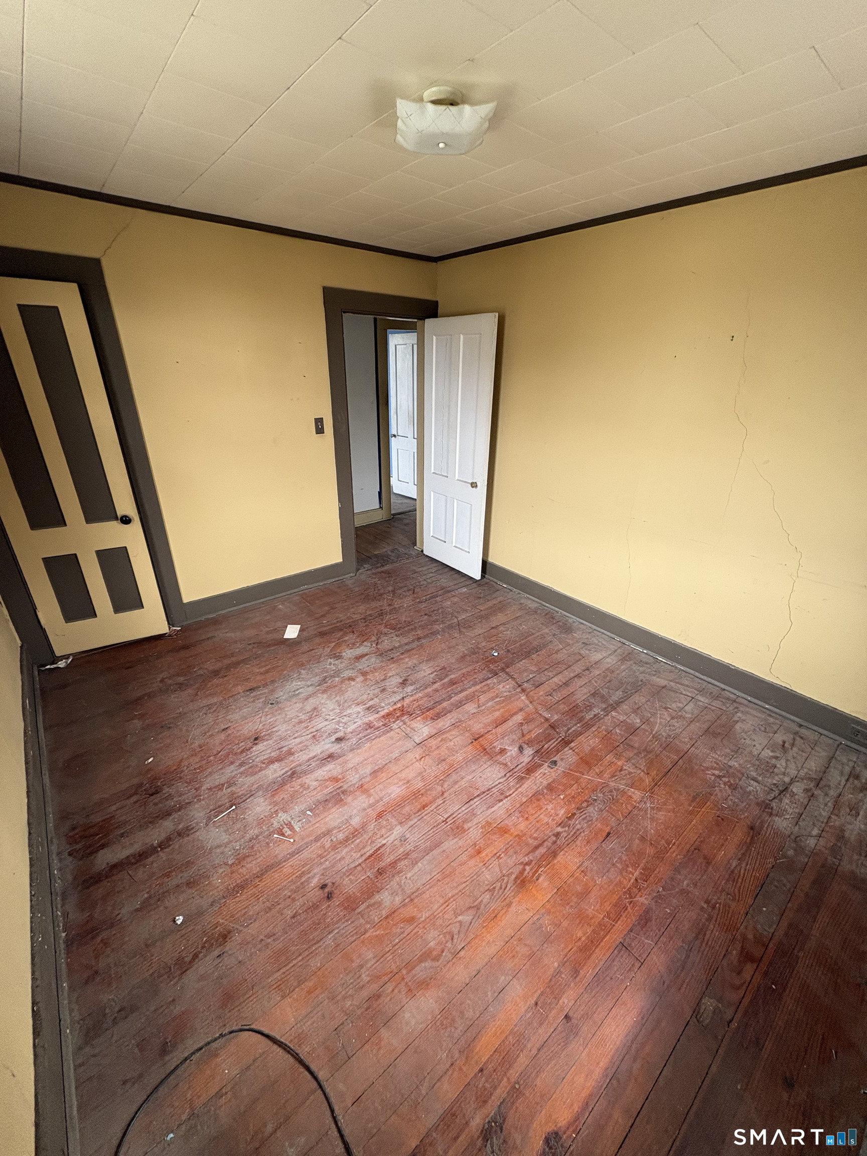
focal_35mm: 14
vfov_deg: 102.1
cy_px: 578
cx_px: 434
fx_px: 468
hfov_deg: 85.7
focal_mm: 2.22
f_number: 2.2
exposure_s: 1/99
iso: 160
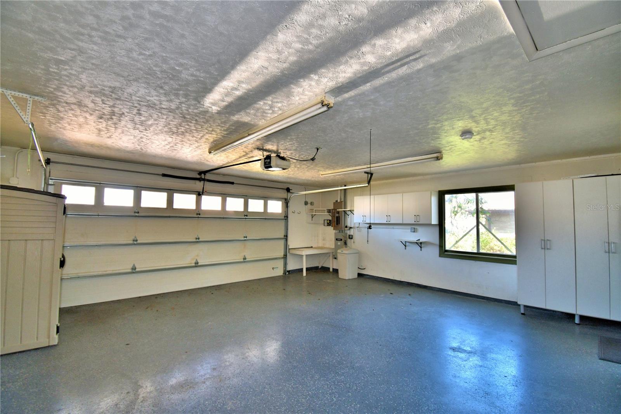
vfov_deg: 77.3
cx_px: 310
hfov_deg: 100.4
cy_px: 207
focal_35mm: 15
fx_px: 259
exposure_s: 1/40
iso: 200
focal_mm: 10
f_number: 4.5
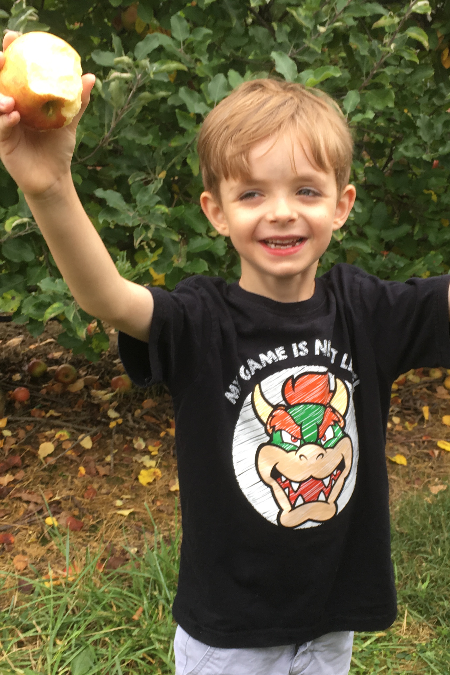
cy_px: 364
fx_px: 881
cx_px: 254
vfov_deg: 41.9
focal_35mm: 47
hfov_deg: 28.6
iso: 25
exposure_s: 1/120
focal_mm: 4.15
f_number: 2.2
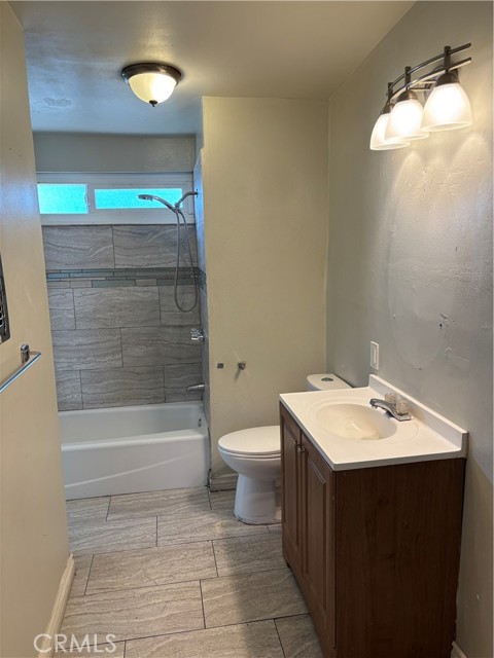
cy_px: 329
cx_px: 247
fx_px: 495
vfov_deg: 67.3
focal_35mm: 26
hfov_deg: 53.1
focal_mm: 5.96
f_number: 1.6
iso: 100
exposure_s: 1/120
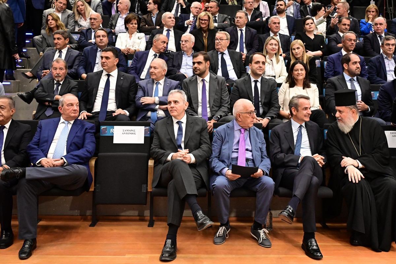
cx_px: 198
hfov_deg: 55.1
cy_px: 132
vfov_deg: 38.4
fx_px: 380
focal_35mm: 34
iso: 2500
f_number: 5
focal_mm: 34.5
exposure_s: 1/125
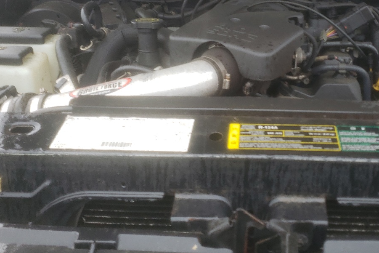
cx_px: 246
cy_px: 52
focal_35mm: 48
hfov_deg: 40.7
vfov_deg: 27.5
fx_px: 505
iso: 50
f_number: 1.5
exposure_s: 1/167
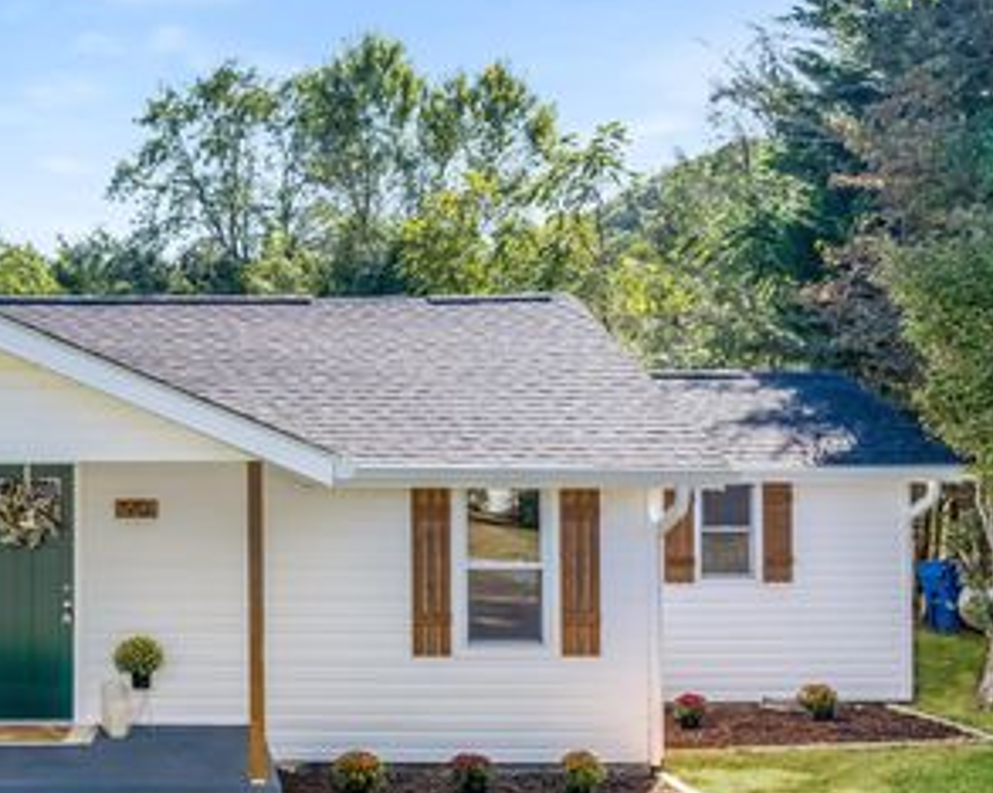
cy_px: 481
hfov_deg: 44.0
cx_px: 220
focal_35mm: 40
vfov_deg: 37.1
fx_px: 1175
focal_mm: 12.29
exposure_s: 1/1250
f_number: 2.8
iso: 190
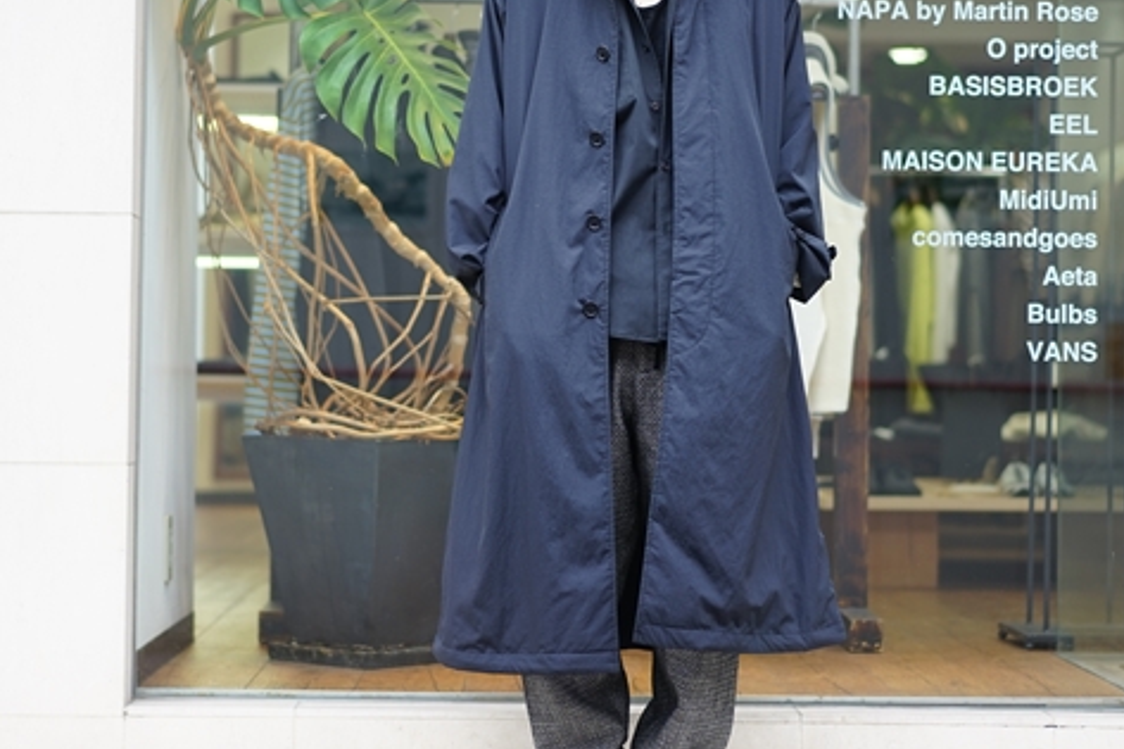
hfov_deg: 21.9
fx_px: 2902
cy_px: 237
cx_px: 511
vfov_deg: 14.7
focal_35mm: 93
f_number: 1.8
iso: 100
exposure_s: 1/100
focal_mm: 55
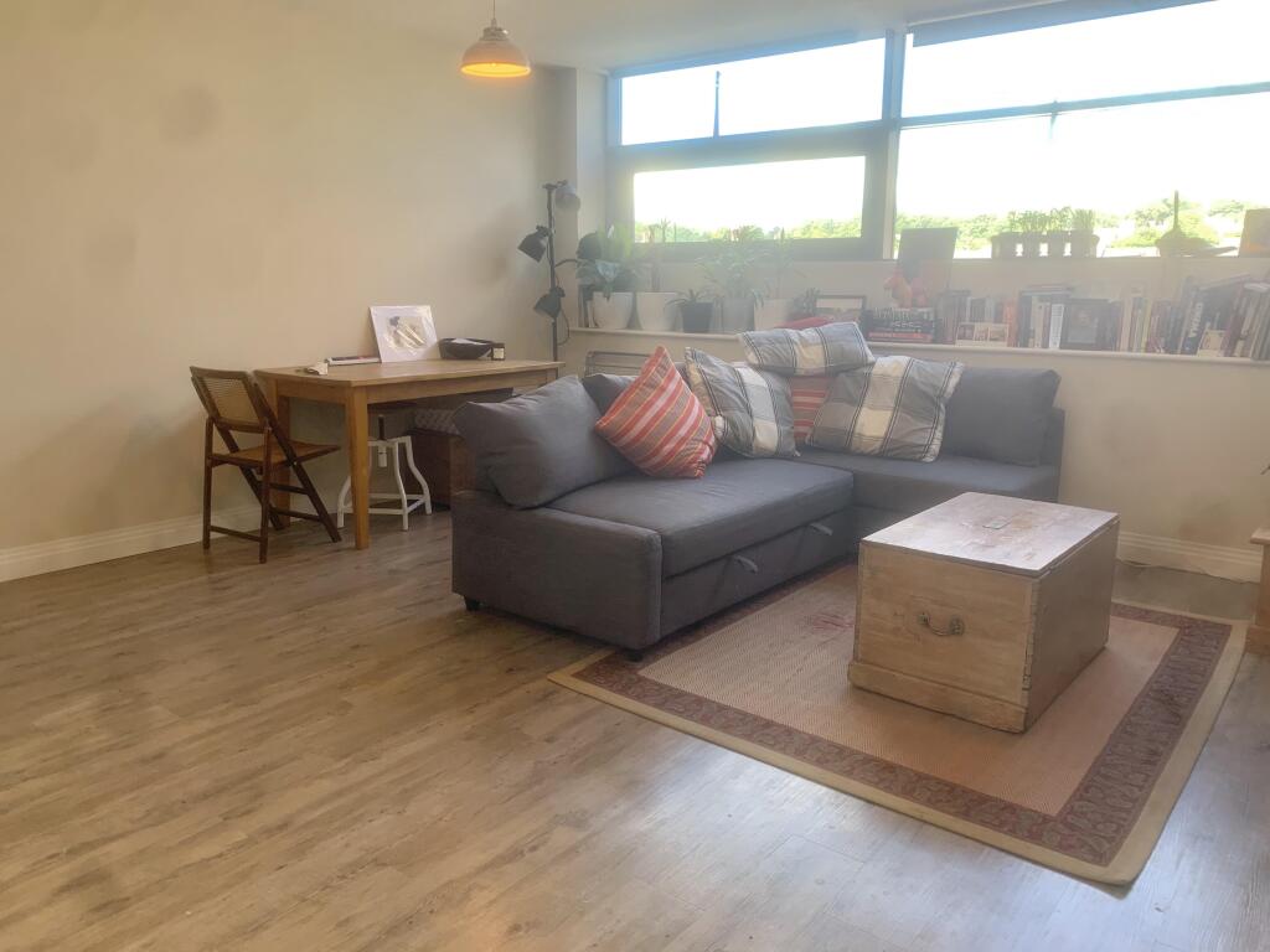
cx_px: 635
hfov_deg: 67.3
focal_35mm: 26
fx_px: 954
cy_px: 476
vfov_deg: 53.1
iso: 40
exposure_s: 1/100
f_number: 1.8
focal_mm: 4.25
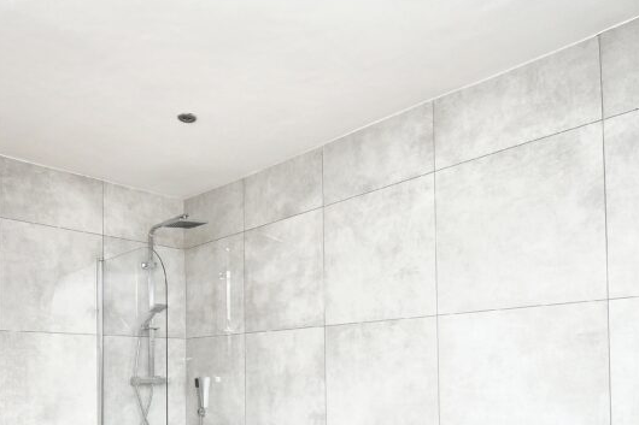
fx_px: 515
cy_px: 364
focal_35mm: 29
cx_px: 228
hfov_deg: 62.5
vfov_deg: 42.1
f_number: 4.5
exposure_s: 1/50
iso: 560
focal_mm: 10
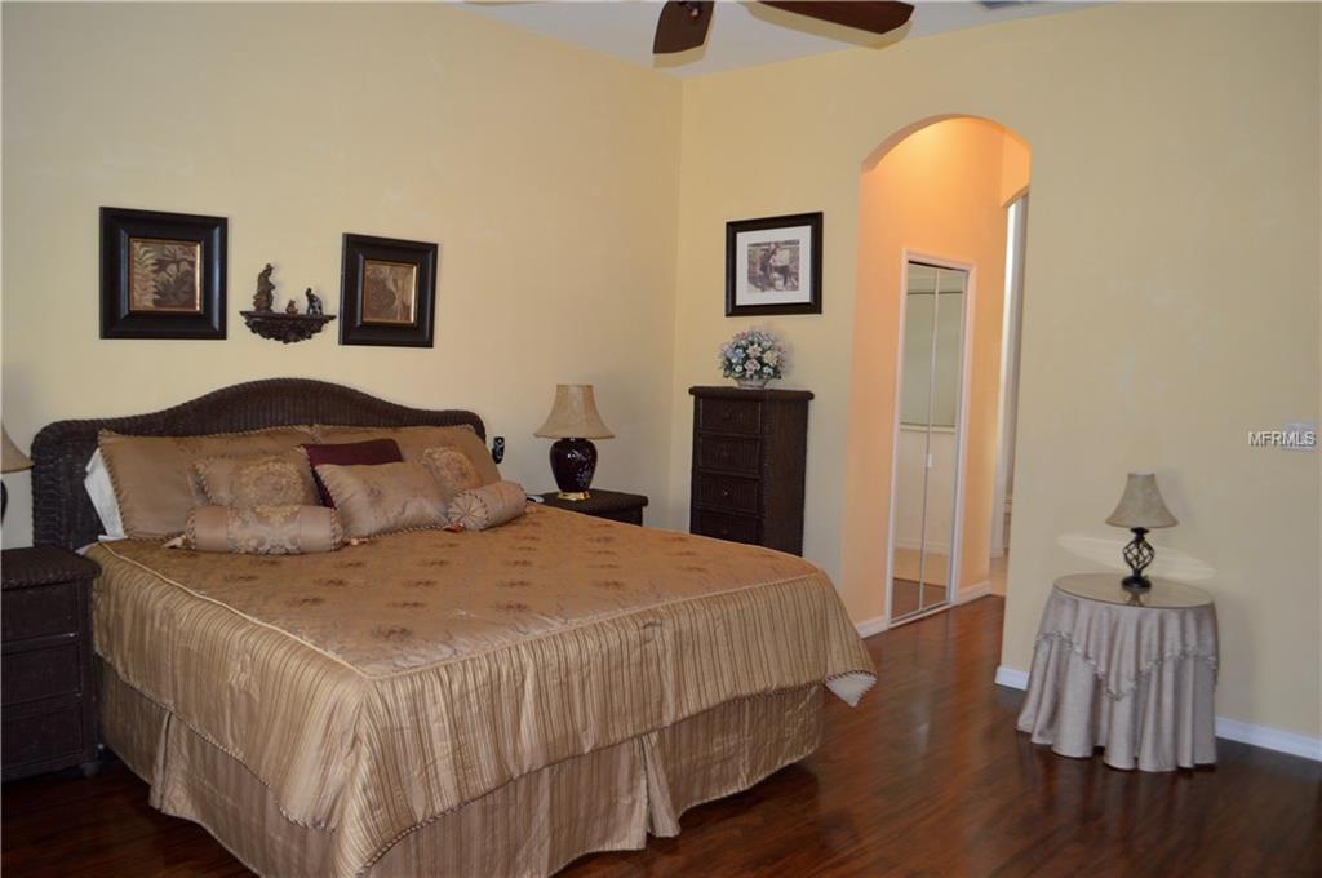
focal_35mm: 27
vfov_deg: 47.8
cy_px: 439
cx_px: 661
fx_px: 990
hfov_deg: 67.4
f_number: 3.5
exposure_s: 1/60
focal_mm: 18
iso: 640
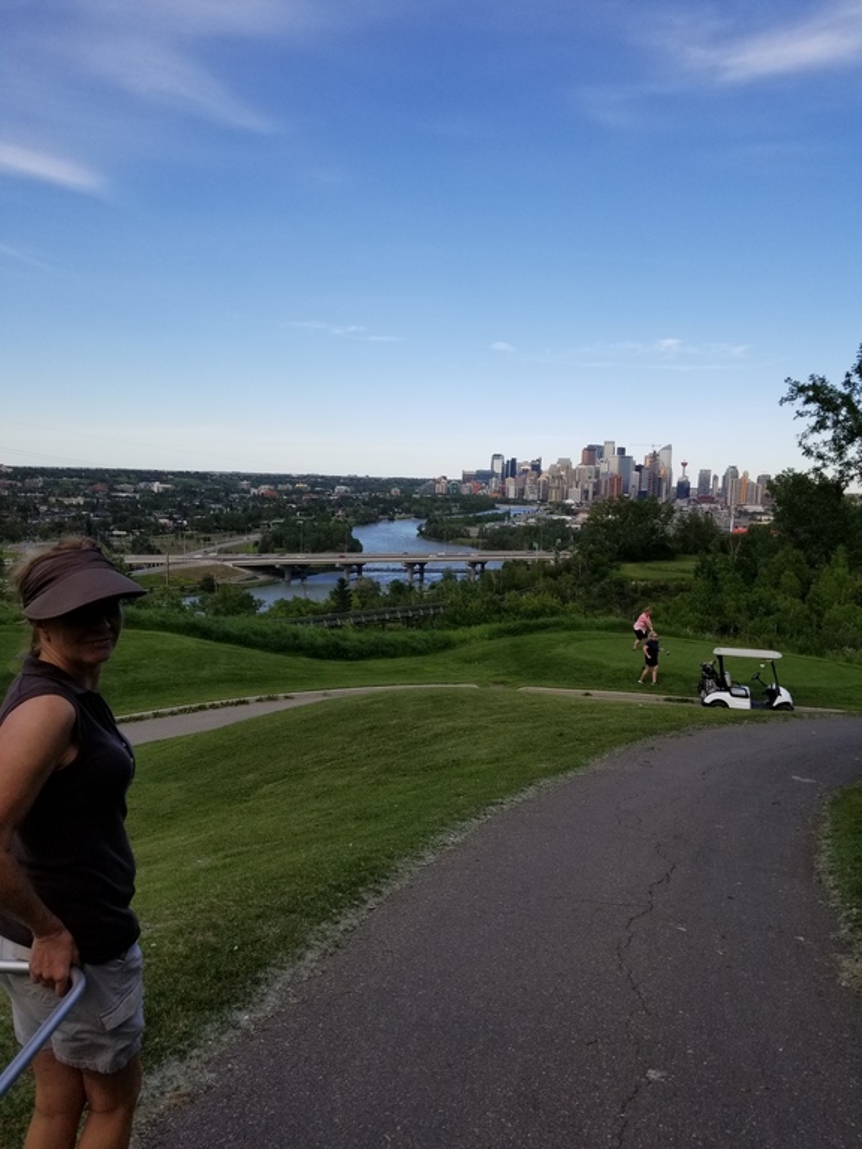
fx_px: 863
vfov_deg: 67.3
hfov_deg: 53.1
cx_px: 431
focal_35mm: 26
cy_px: 574
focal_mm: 4.25
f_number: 1.7
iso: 50
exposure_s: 1/1924
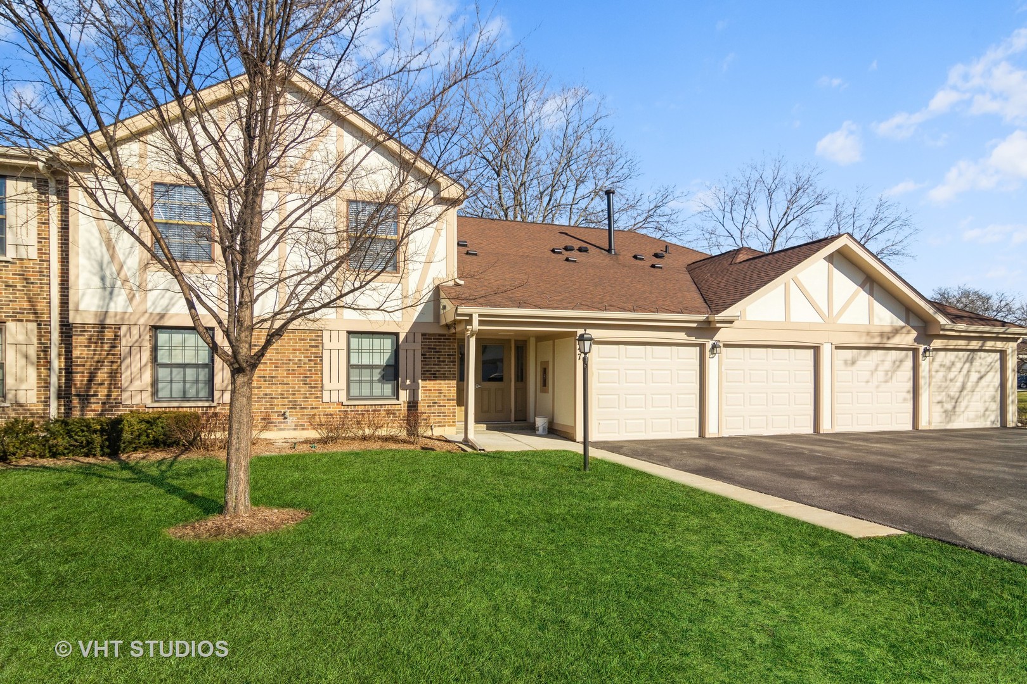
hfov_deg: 90.0
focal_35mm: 18
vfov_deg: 67.4
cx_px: 514
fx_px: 513
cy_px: 342
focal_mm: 12
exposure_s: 1/1600
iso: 200
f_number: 8
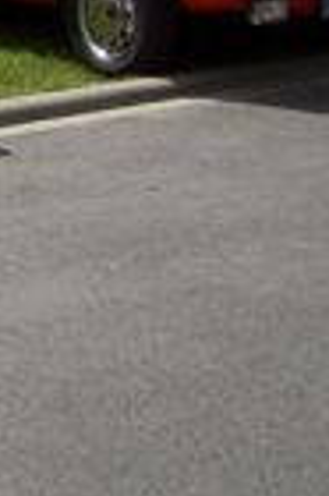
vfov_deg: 11.3
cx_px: -513
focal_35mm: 181
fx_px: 2487
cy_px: 110
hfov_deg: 7.0
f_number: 4.3
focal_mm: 6.2
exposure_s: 1/640
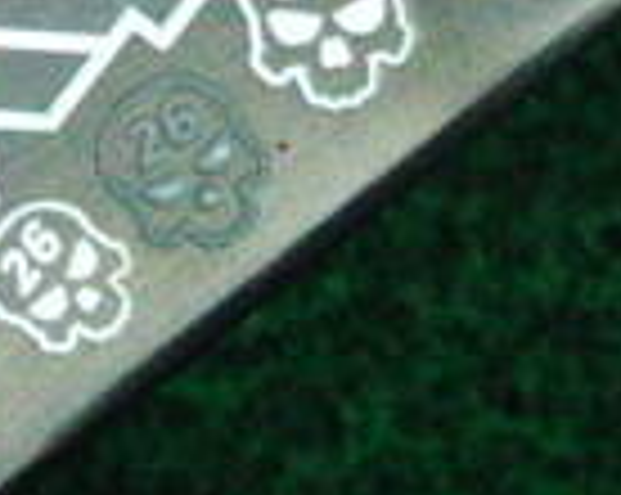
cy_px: -148
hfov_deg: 11.5
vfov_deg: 9.0
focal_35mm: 168
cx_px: 297
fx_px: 3083
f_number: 3.6
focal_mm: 6.42
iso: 3200
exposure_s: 1/640
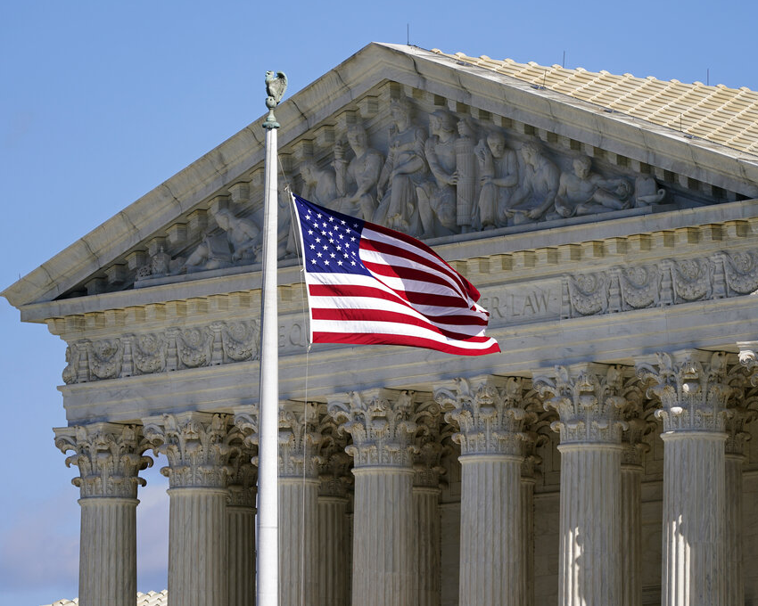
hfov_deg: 5.4
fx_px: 7986
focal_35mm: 356
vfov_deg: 4.3
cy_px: 303
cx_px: 421
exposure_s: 1/800
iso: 160
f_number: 8
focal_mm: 315
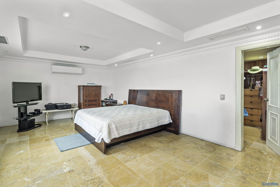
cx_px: 140
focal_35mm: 16
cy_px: 94
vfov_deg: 73.7
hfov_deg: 96.7
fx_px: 124
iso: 250
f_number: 9
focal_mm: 16
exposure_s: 1/4
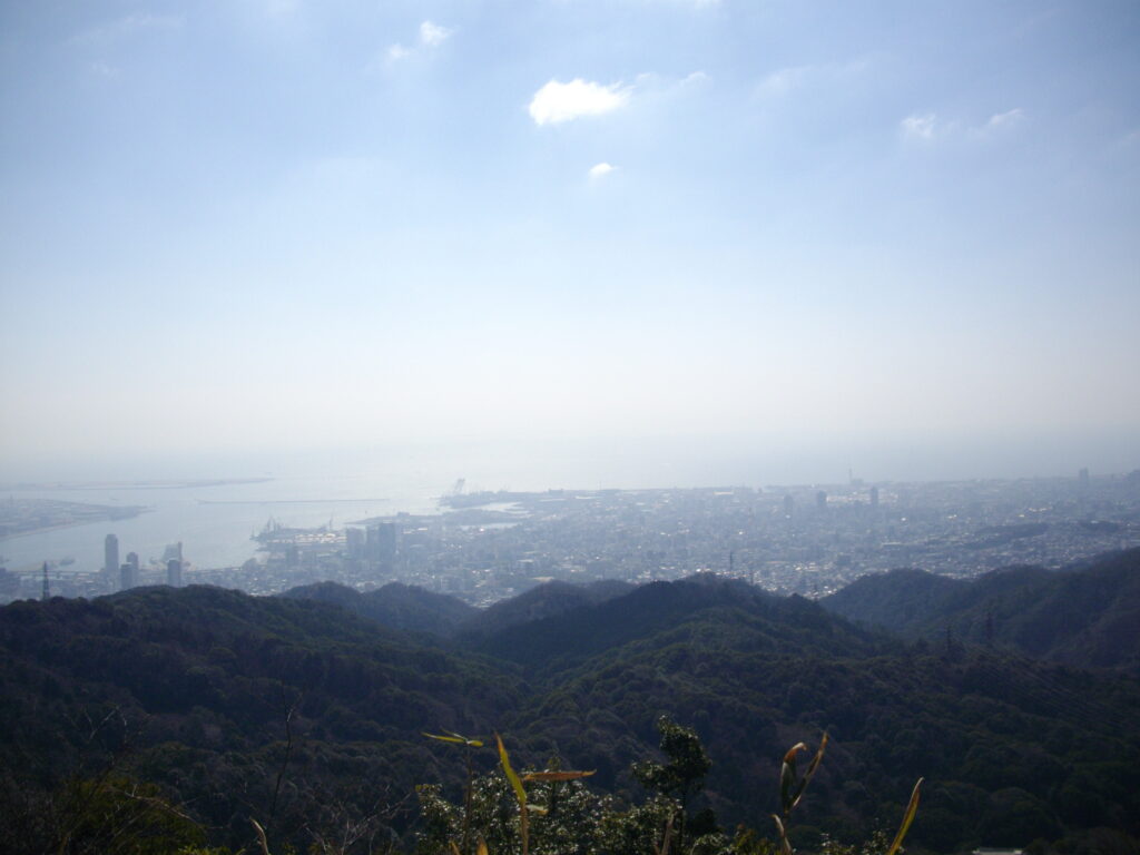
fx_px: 1219
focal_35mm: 37
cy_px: 428
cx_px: 570
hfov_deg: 50.1
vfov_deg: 38.7
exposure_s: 1/800
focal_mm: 6.2
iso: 100
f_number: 5.6
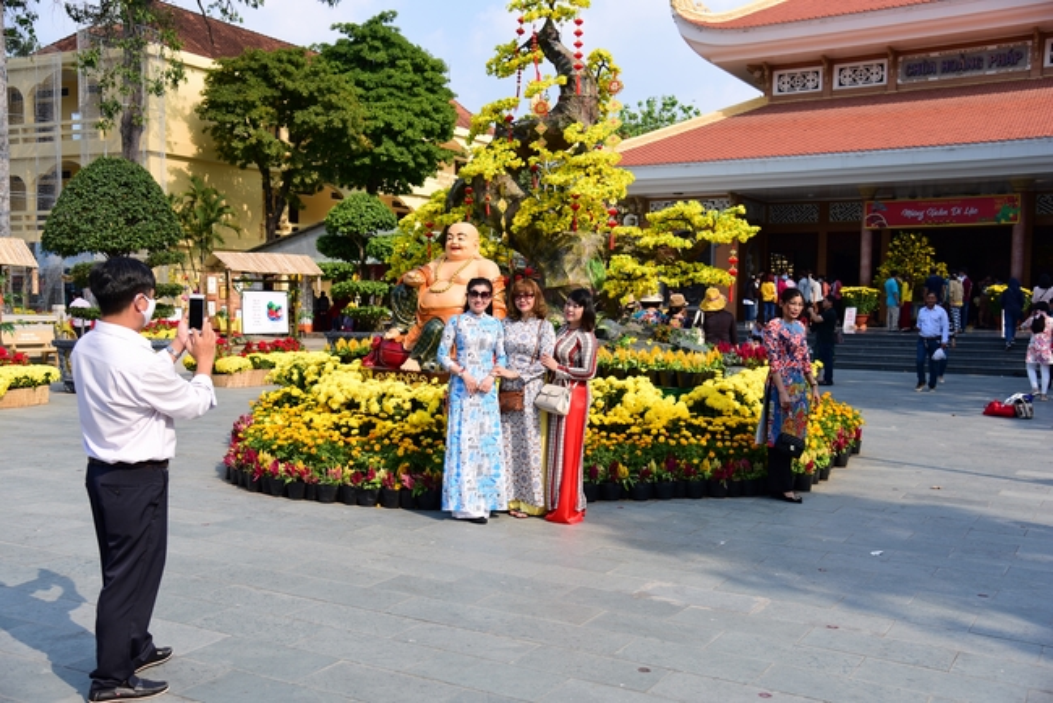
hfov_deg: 50.7
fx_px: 1112
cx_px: 526
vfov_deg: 35.1
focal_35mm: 38
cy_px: 352
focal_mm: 38
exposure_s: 1/400
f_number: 4.5
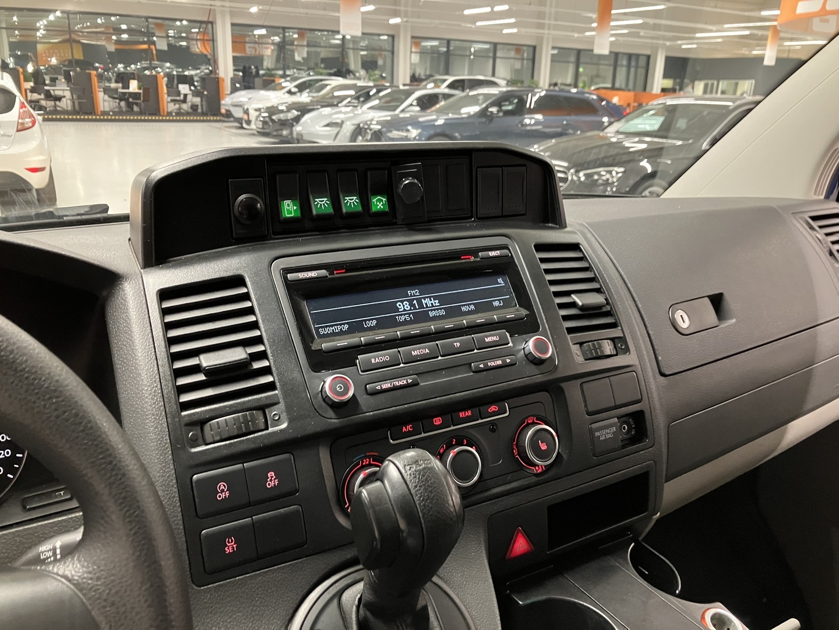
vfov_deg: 49.7
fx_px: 679
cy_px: 315
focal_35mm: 28
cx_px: 420
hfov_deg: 63.4
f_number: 1.8
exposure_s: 1/40
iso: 400
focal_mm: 3.99
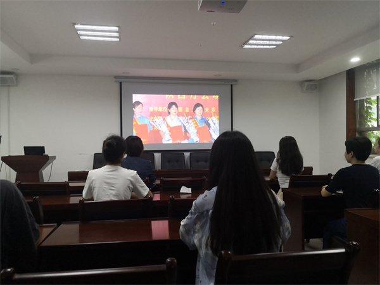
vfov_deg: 51.4
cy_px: 142
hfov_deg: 65.3
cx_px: 190
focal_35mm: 27
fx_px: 296
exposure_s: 1/33.3
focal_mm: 3.95
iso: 125
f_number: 1.6
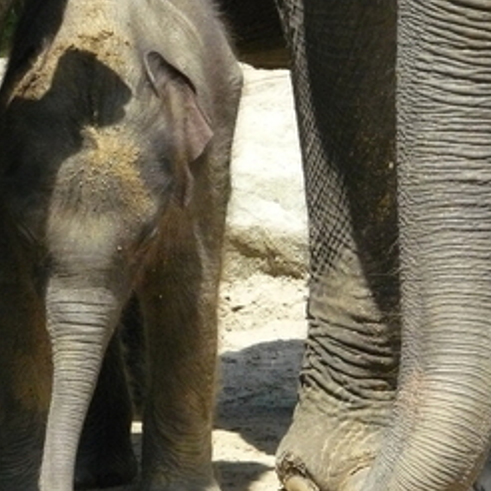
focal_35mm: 327
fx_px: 5248
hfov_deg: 5.3
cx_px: 52
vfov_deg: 5.4
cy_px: 268
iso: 400
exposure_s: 1/400
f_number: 7.1
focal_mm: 32.9
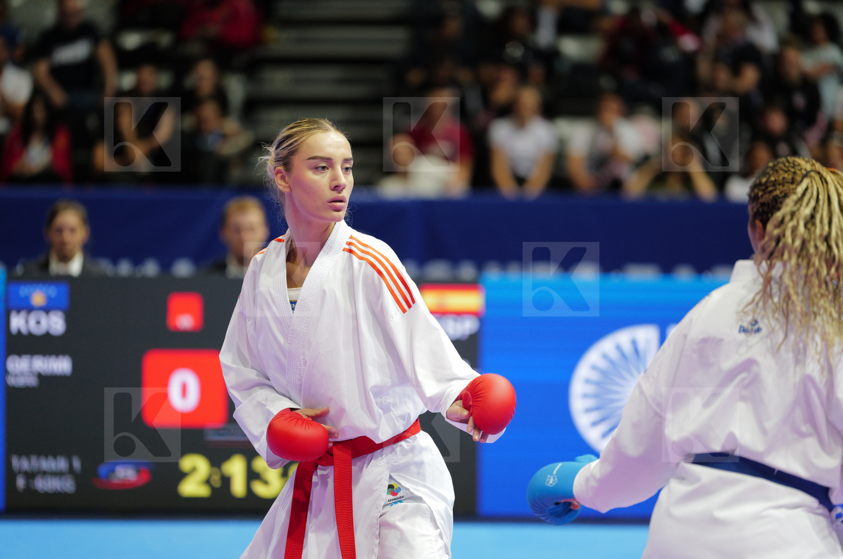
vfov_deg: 7.9
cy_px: 280
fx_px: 4044
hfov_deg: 11.9
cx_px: 422
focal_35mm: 173
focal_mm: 173
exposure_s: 1/1000
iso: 3200
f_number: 2.8
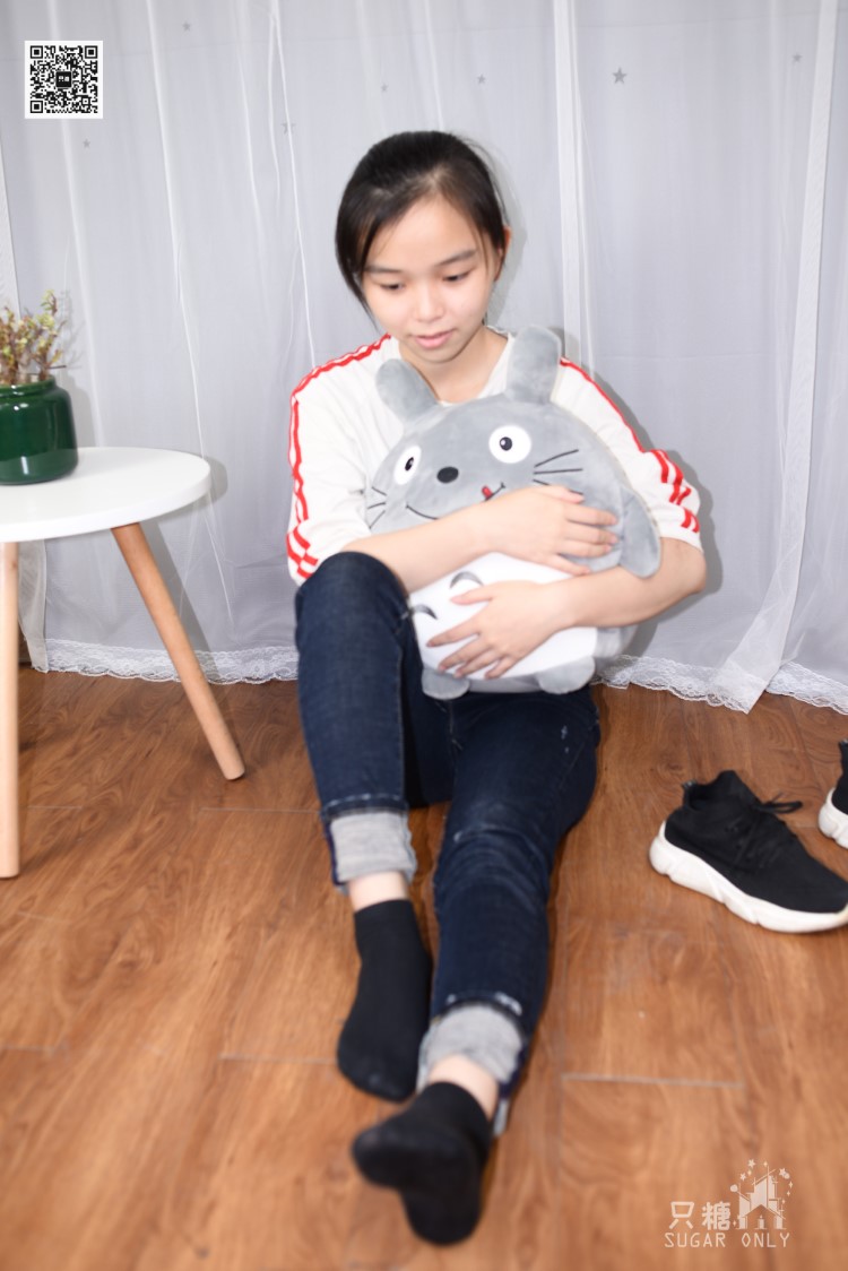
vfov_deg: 54.4
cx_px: 424
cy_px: 636
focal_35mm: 35
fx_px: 1236
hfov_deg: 37.9
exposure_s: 1/20
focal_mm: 35
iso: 125
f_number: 4
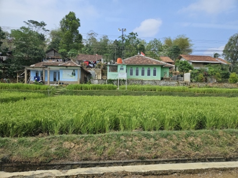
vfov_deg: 58.9
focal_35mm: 23
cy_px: 89
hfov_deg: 73.9
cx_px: 119
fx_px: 158
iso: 100
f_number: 1.8
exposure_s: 1/2000
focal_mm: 5.4
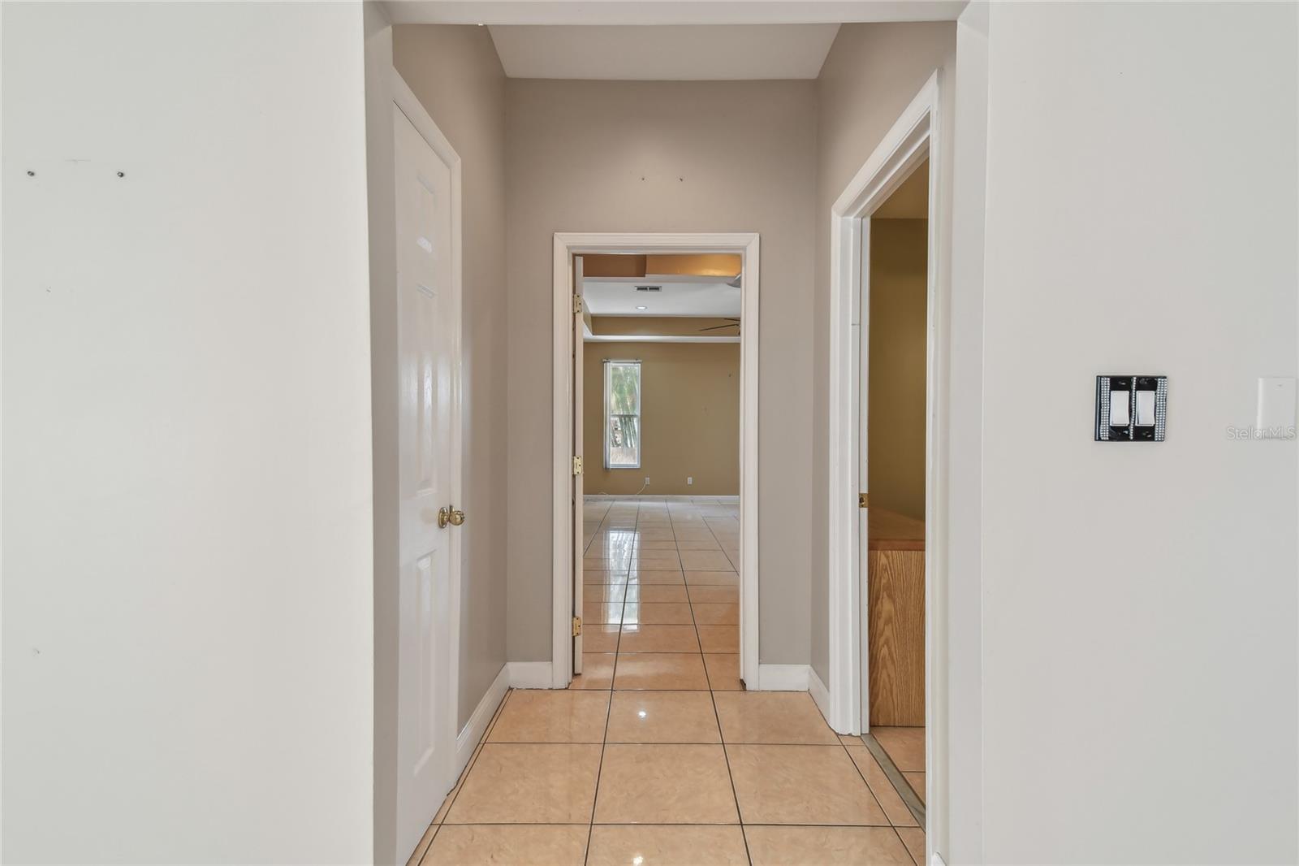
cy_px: 433
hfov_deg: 100.4
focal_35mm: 15
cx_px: 650
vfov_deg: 77.3
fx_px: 541
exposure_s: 1/10
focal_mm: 10
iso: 100
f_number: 7.1
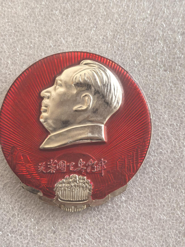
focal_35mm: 71
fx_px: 506
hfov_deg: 20.7
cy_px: 124
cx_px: 92
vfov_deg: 27.4
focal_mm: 5.75
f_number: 2
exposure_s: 1/300
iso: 400
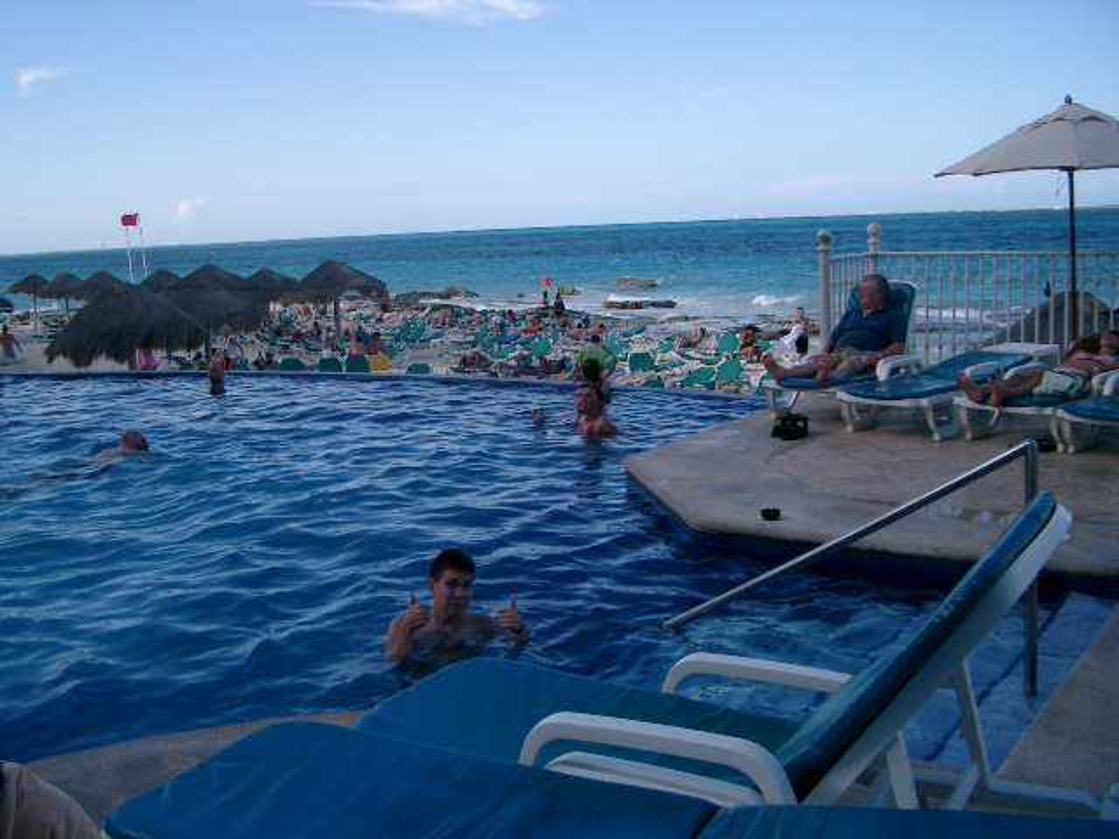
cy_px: 420
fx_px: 1196
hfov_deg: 50.1
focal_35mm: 37
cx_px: 560
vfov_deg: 38.7
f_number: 5
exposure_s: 1/640
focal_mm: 7.6
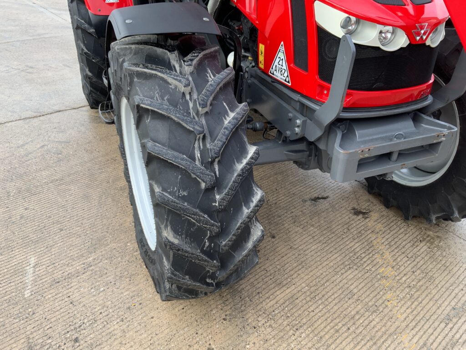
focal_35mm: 29
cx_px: 233
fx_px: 390
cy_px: 175
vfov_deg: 48.2
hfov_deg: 61.7
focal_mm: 3
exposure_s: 1/171
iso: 16
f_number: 1.8
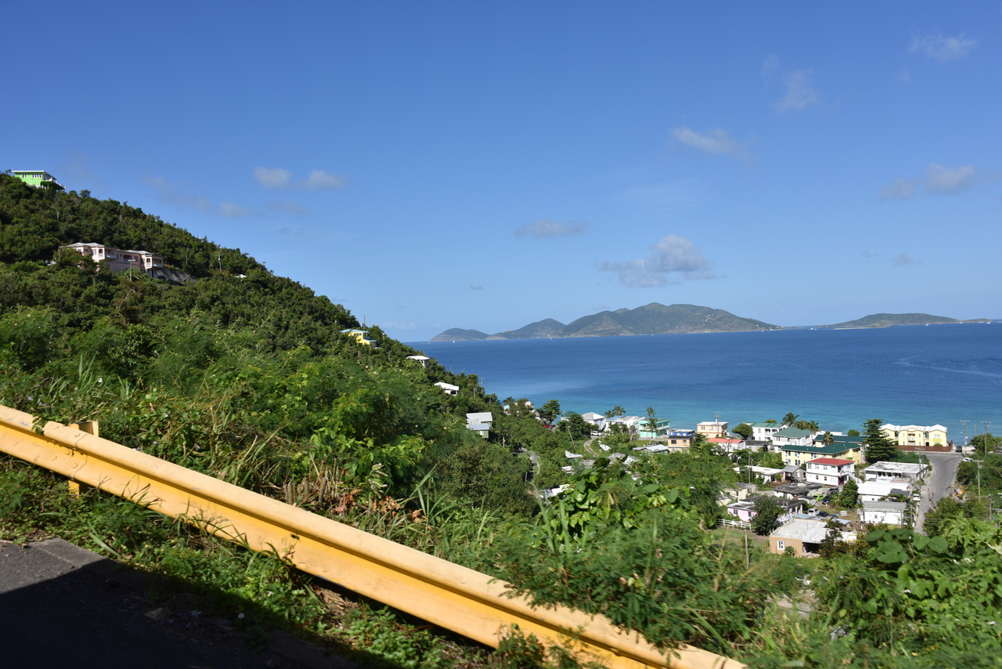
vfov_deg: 46.4
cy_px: 334
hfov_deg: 65.5
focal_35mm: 28
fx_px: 779
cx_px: 501
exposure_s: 1/400
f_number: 10
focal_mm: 28
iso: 100
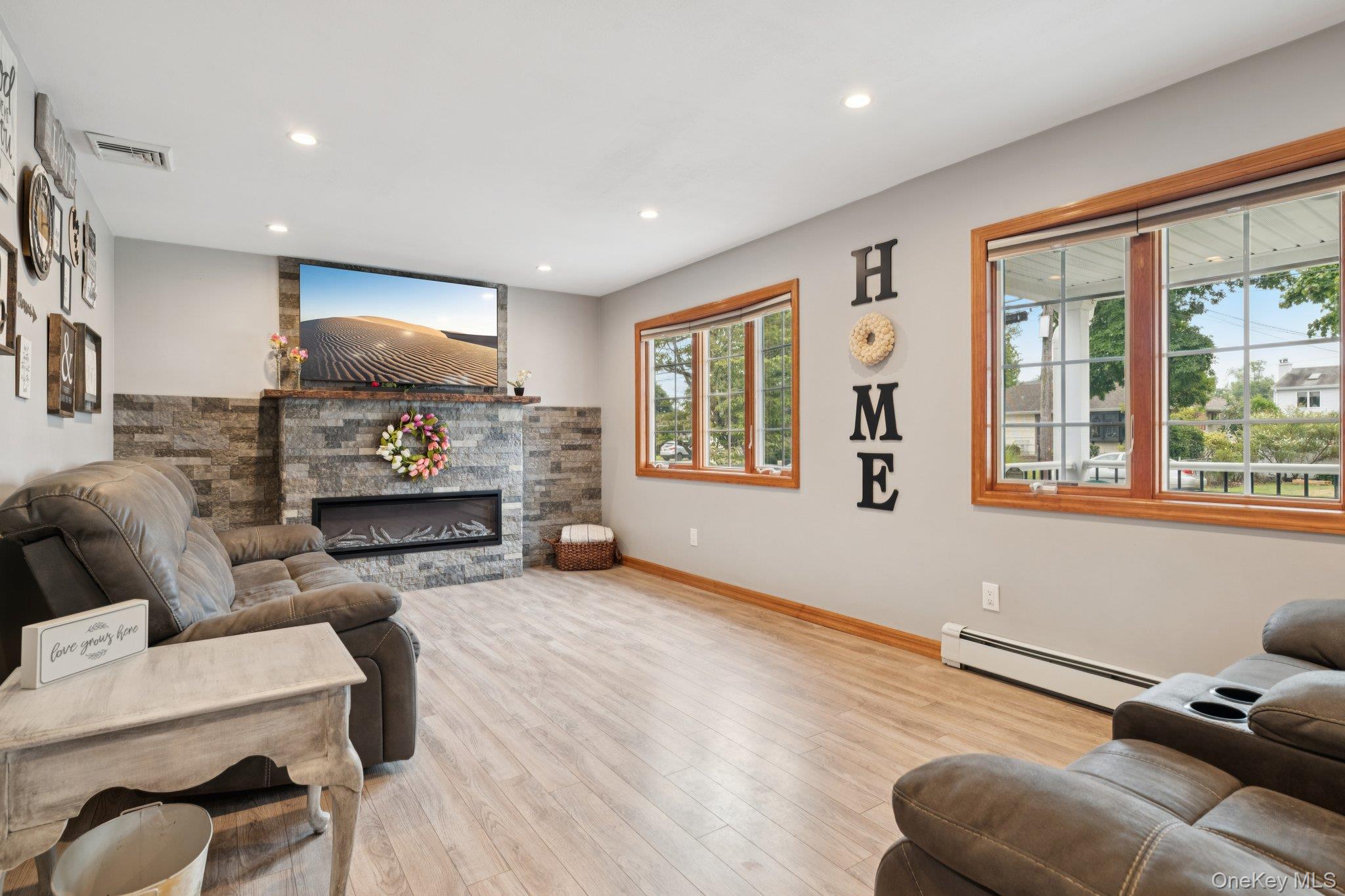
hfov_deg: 93.3
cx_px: 672
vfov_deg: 70.4
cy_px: 448
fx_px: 635
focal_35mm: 17
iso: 400
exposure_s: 1/8
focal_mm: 17
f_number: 9
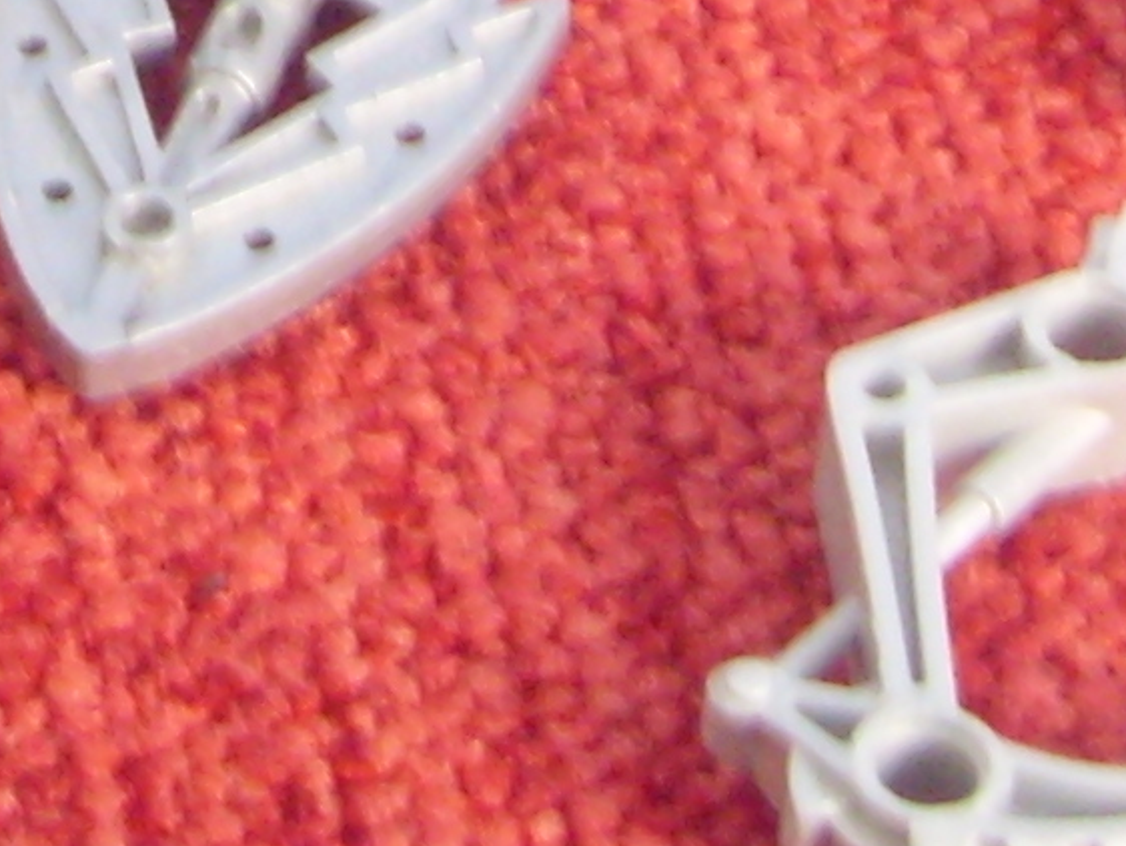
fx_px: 5858
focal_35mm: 180
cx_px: -240
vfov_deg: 7.6
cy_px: -1357
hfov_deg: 10.8
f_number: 3.5
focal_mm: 6.3
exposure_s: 1/8
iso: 300
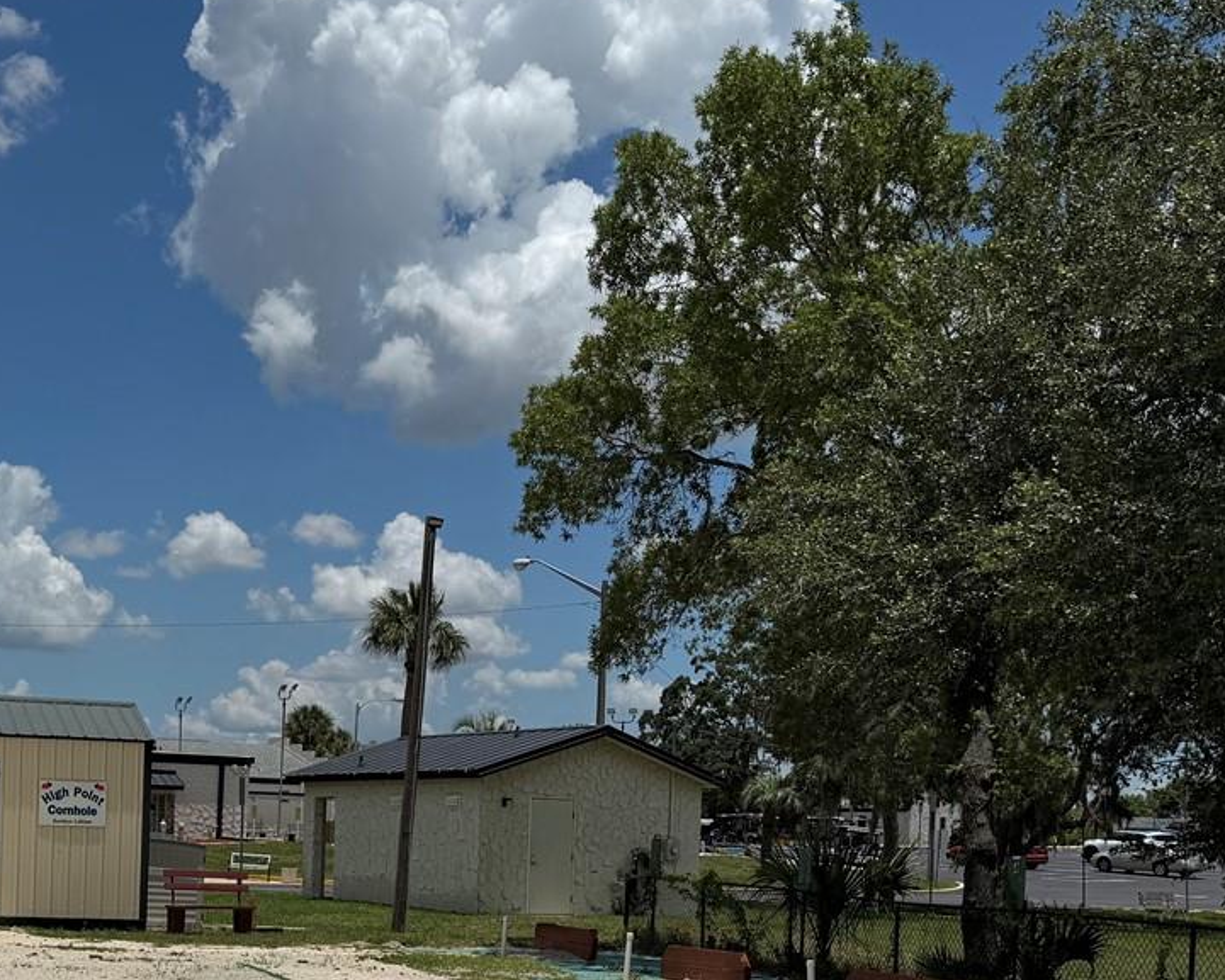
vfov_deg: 28.3
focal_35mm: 52
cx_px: 206
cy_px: 832
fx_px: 1886
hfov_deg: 34.6
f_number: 1.78
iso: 64
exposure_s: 1/12346
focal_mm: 6.76
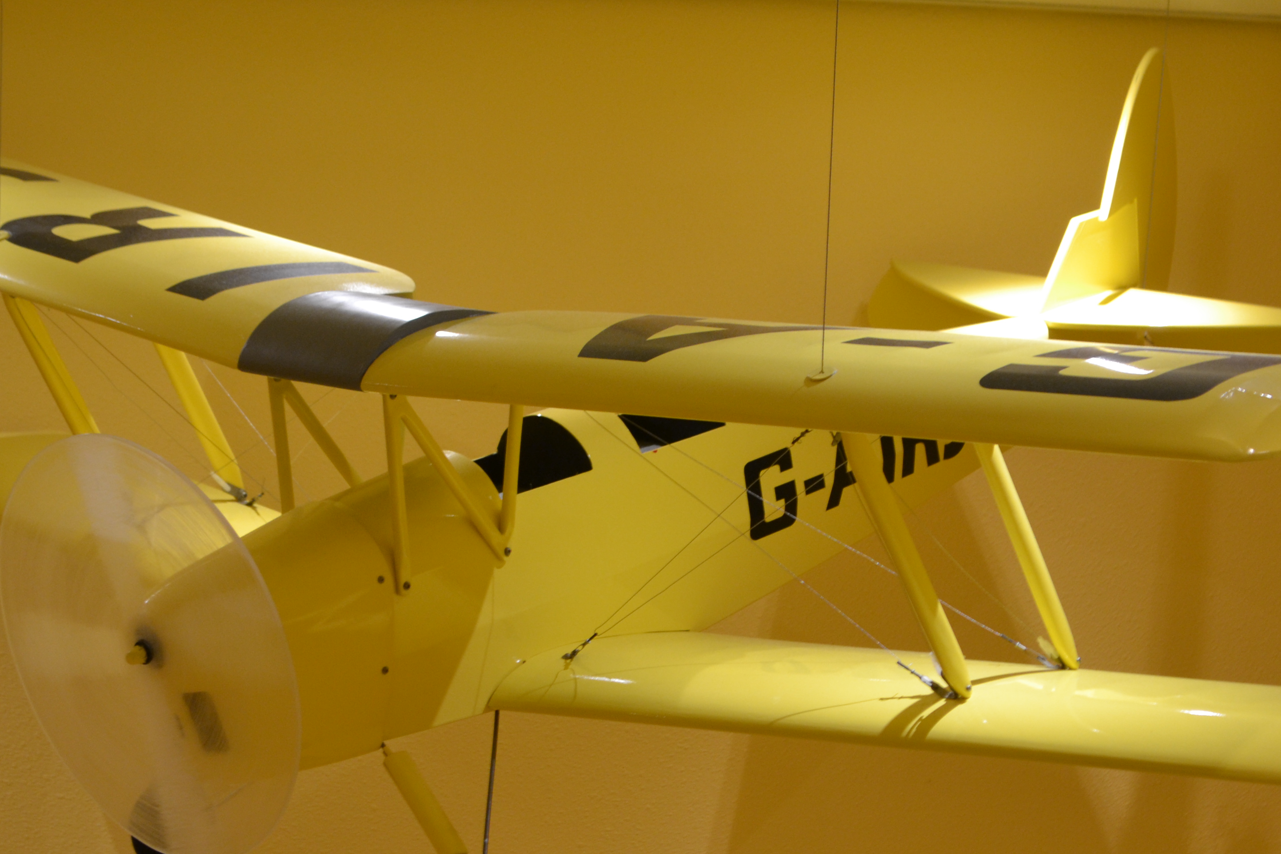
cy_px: 582
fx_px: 3836
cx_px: 640
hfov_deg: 19.0
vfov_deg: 12.7
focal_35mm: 108
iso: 450
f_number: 5.3
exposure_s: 1/15
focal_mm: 45
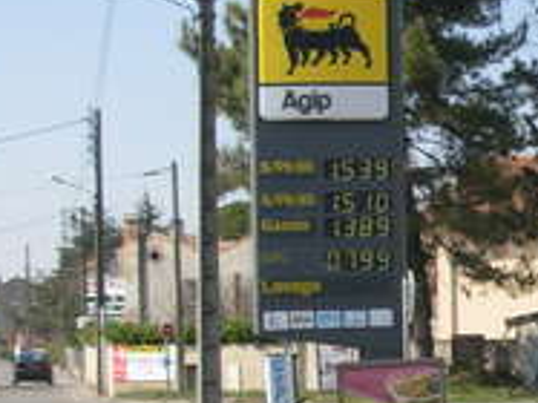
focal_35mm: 122
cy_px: 308
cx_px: 685
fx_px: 1895
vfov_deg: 12.1
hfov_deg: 15.4
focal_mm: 6.3
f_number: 2.9
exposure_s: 1/939
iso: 79
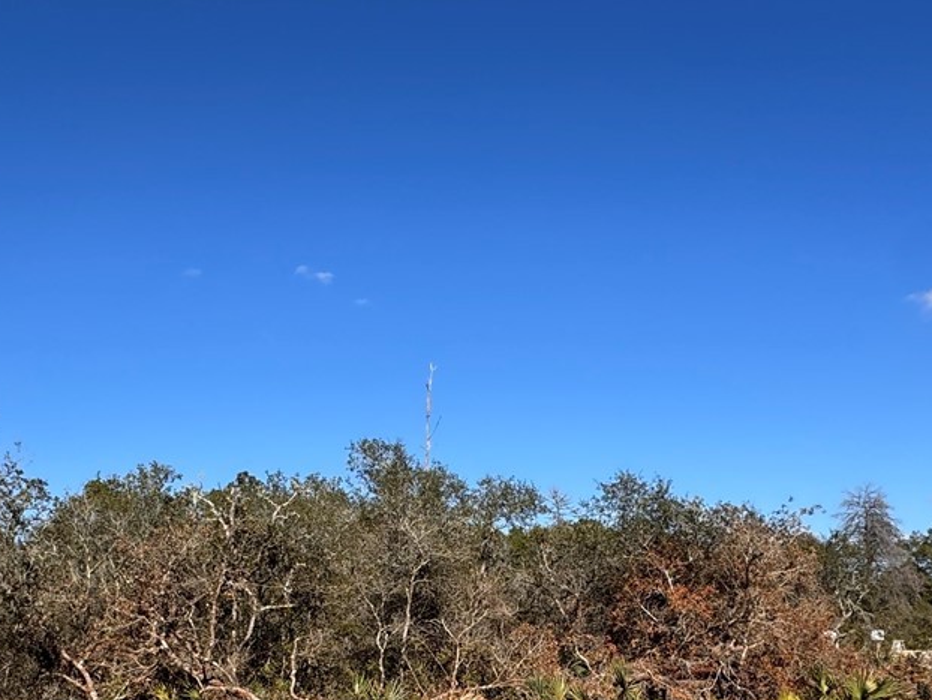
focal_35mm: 36
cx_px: 433
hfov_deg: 51.3
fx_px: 970
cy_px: 610
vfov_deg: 37.5
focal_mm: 2.22
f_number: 2.2
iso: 50
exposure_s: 1/2415
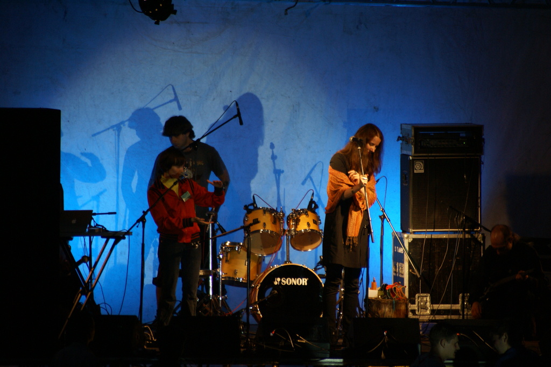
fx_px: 6885
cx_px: 276
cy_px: 184
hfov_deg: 4.6
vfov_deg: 3.1
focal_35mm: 450
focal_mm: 300
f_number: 5.6
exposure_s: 1/125
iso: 400
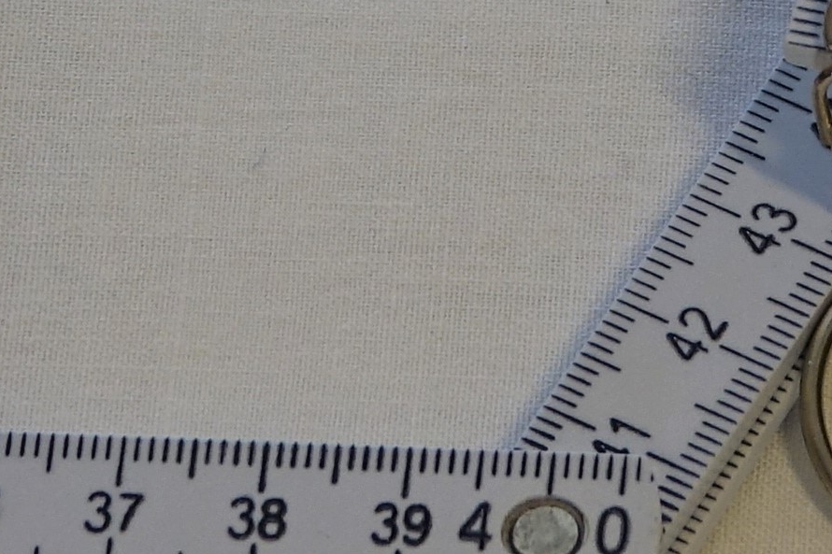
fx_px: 11506
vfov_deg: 2.8
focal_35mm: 498
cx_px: 261
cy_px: -362
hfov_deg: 4.1
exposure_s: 1/100
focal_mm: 29.69
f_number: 3.5
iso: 200
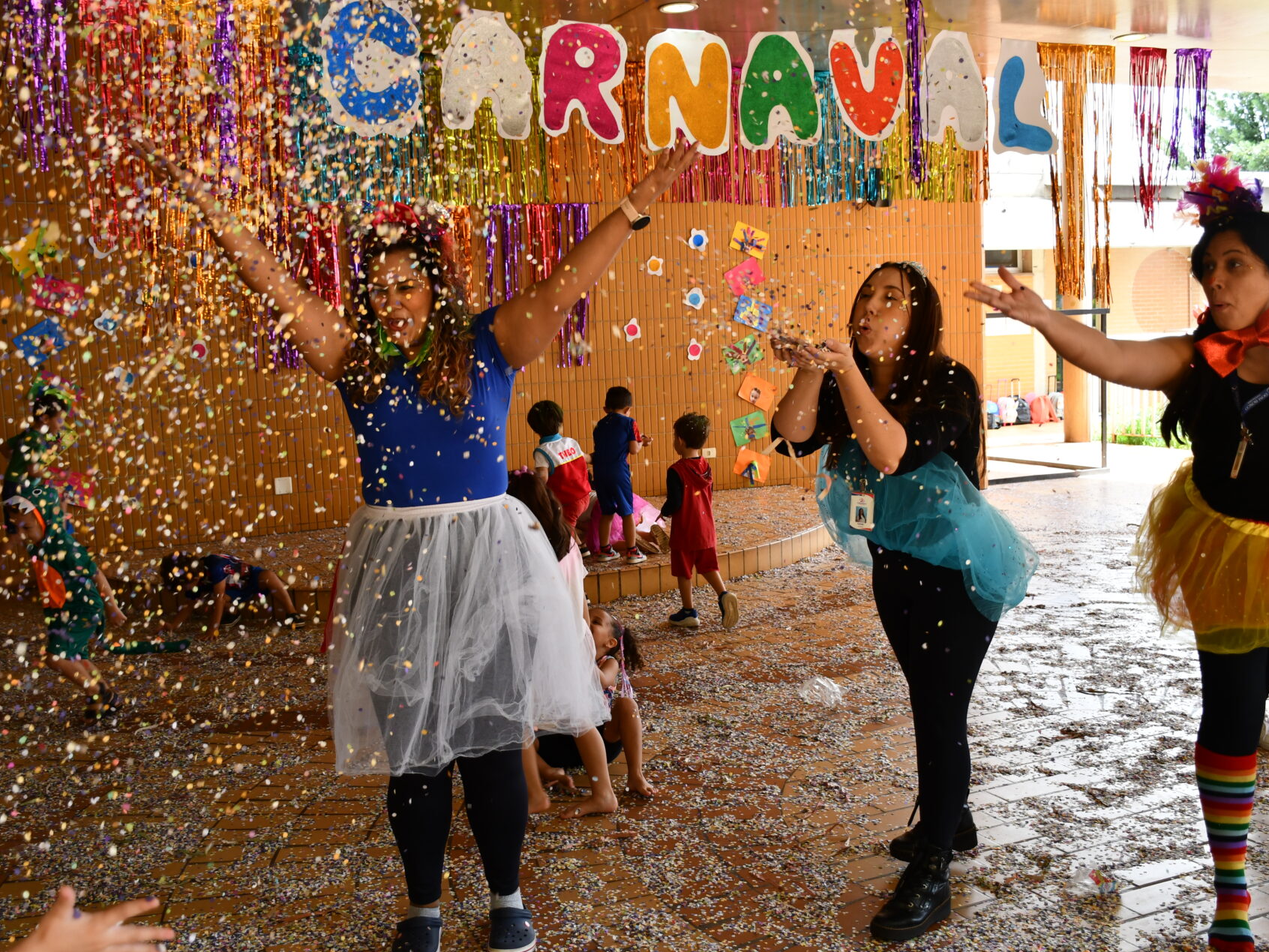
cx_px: 600
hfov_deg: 51.3
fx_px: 1320
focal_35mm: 36
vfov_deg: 39.7
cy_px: 474
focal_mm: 22
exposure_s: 1/250
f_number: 4.5
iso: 400
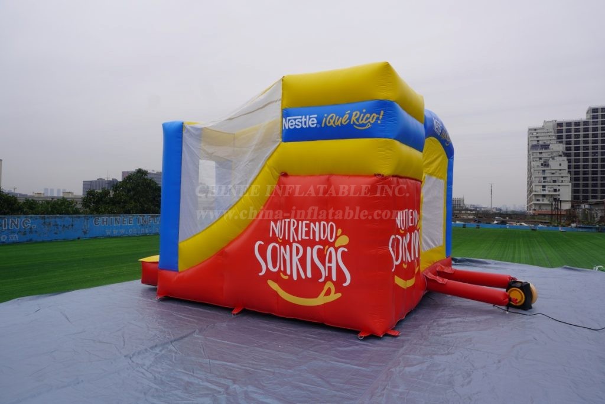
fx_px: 403
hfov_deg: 73.7
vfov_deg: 53.1
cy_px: 202
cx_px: 302
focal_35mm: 24
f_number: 8
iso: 100
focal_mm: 16
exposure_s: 1/125
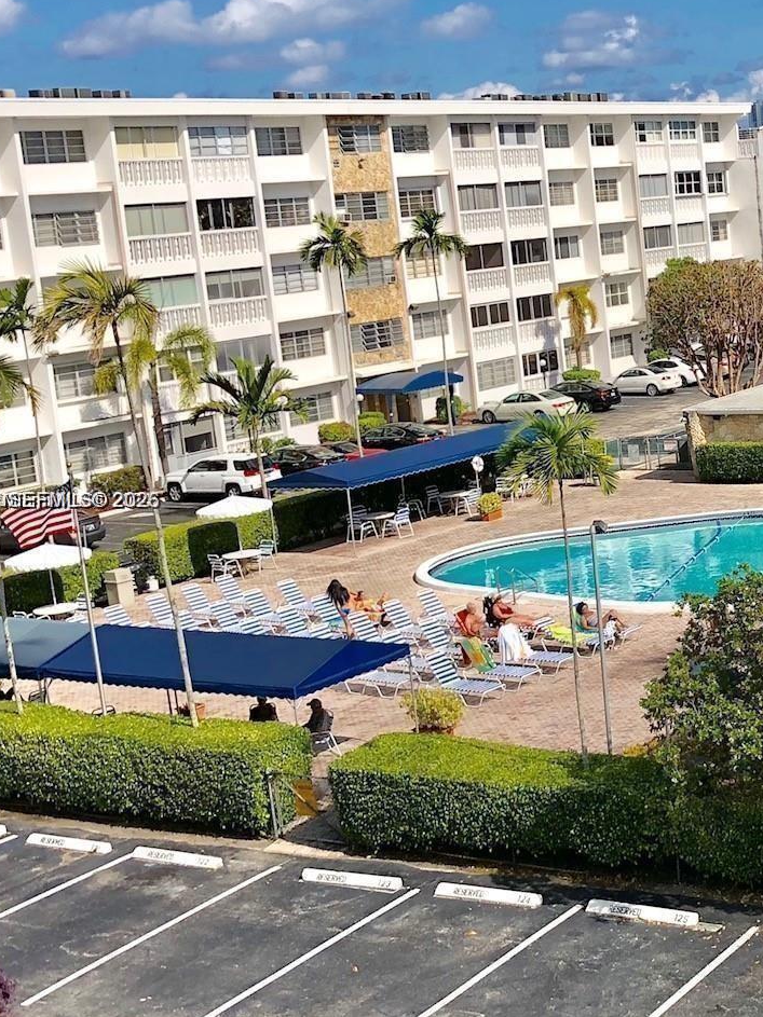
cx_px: 575
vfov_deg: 49.0
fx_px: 1117
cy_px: 502
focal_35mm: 38
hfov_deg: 36.8
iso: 20
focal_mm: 4
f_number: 1.8
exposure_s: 1/3003
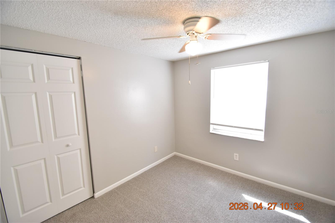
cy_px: 112
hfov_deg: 100.4
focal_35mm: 15
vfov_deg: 77.3
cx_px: 168
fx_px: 140
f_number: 3.5
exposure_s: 1/90
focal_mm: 10
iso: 800
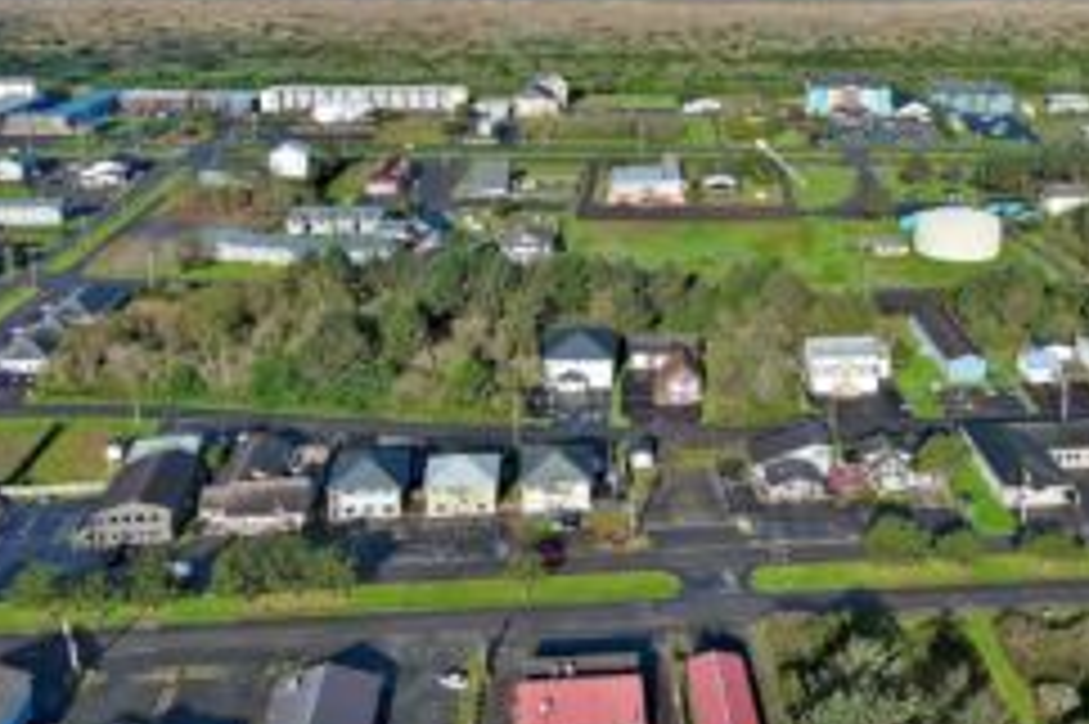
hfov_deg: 40.7
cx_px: 720
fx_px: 1451
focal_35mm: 48
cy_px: 241
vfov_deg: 27.9
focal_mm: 10.57
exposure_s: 1/1318
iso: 100
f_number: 2.8
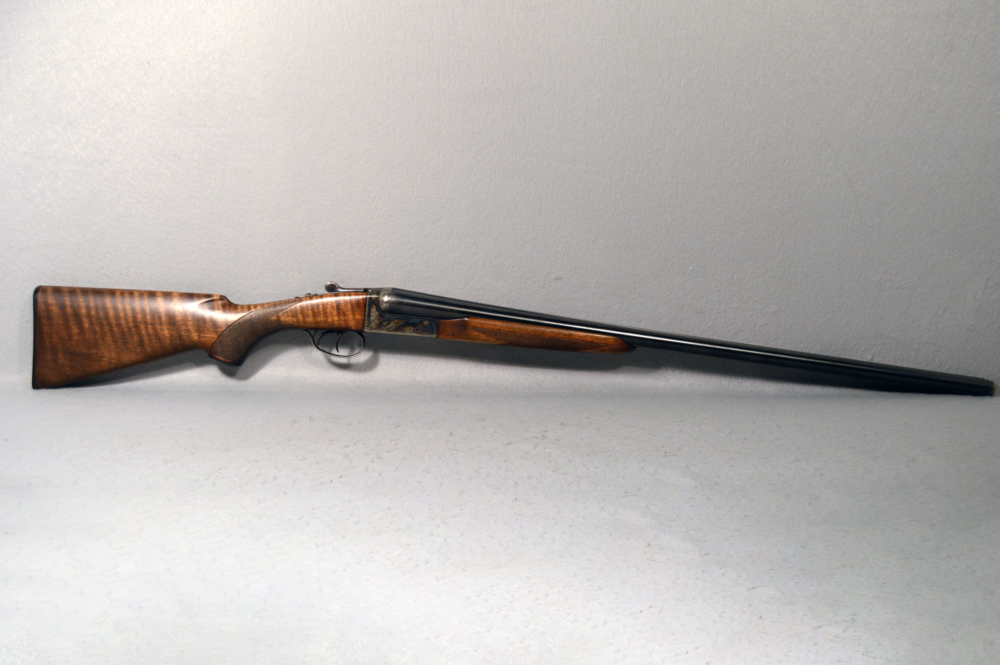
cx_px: 500
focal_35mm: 39
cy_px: 332
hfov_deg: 49.6
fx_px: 1082
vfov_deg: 34.1
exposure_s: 1/100
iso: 400
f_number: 5
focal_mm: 26
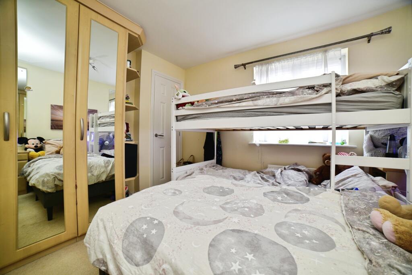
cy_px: 138
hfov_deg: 104.2
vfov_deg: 81.2
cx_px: 206
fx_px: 160
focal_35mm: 14
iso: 100
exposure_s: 1/13
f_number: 8
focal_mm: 14
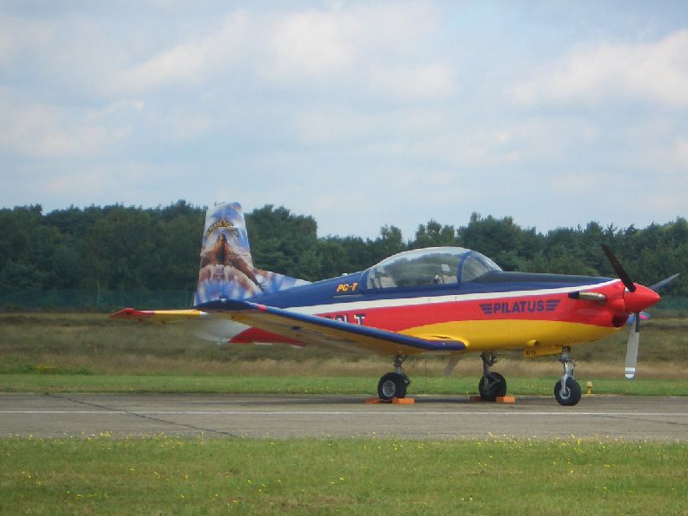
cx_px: 415
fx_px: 2703
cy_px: 265
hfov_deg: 14.5
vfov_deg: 10.9
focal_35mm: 136
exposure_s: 1/320
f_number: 4.8
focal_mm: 17.4
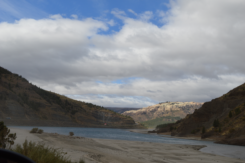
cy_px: 82
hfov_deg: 46.4
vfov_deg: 31.8
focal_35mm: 42
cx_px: 122
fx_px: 286
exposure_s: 1/320
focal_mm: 28
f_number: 9
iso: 100
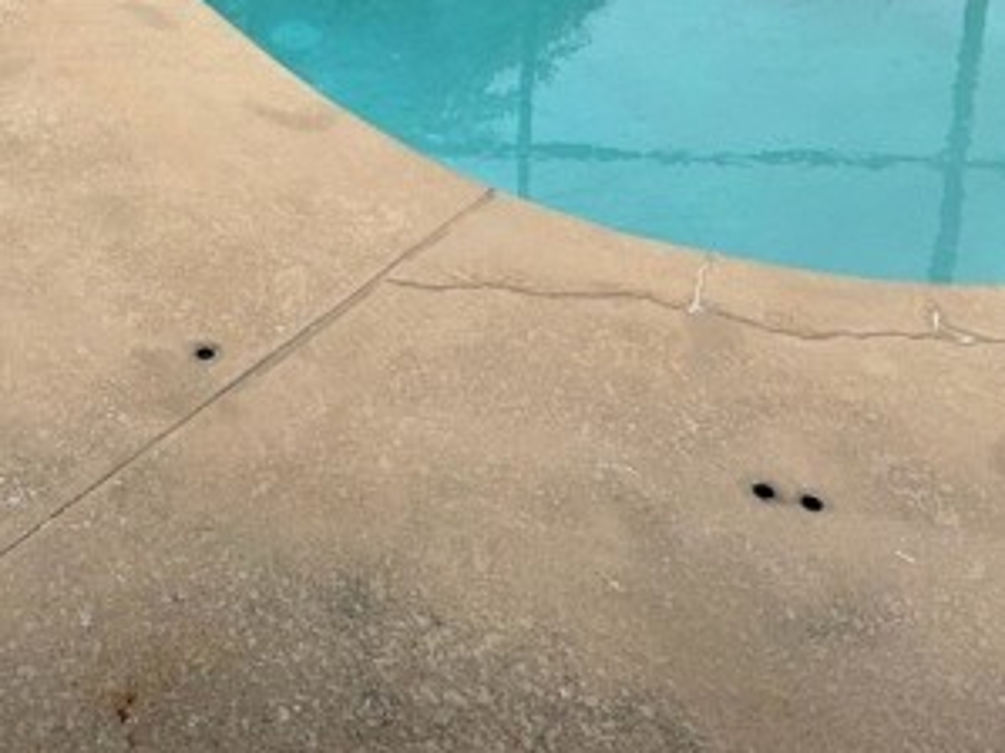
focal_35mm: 48
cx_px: 188
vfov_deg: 26.3
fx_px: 1393
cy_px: -188
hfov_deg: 38.1
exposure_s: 1/1178
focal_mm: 2.22
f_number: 2.2
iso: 32
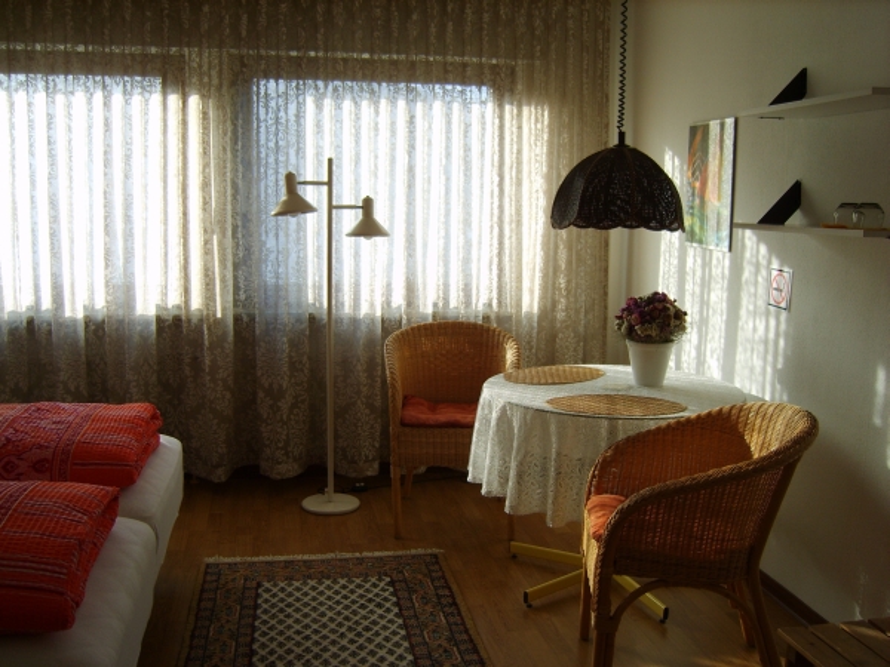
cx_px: 445
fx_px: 900
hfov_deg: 52.6
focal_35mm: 35
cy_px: 334
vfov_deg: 40.7
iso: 50
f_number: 2.8
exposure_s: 1/125
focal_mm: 7.4
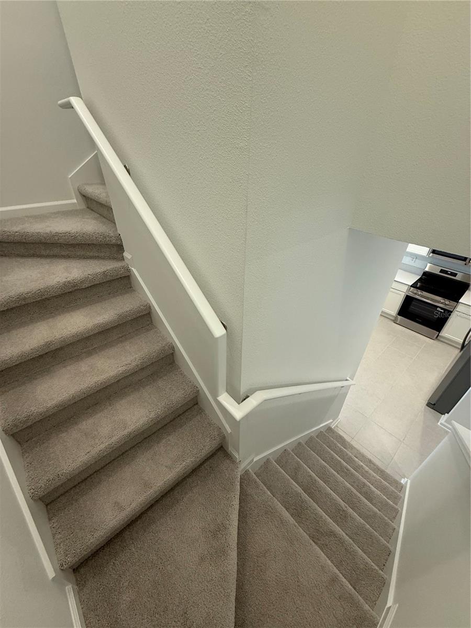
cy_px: 314
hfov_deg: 85.7
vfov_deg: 102.1
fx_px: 254
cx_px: 236
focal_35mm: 14
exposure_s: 1/60
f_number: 2.2
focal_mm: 2.22
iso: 200
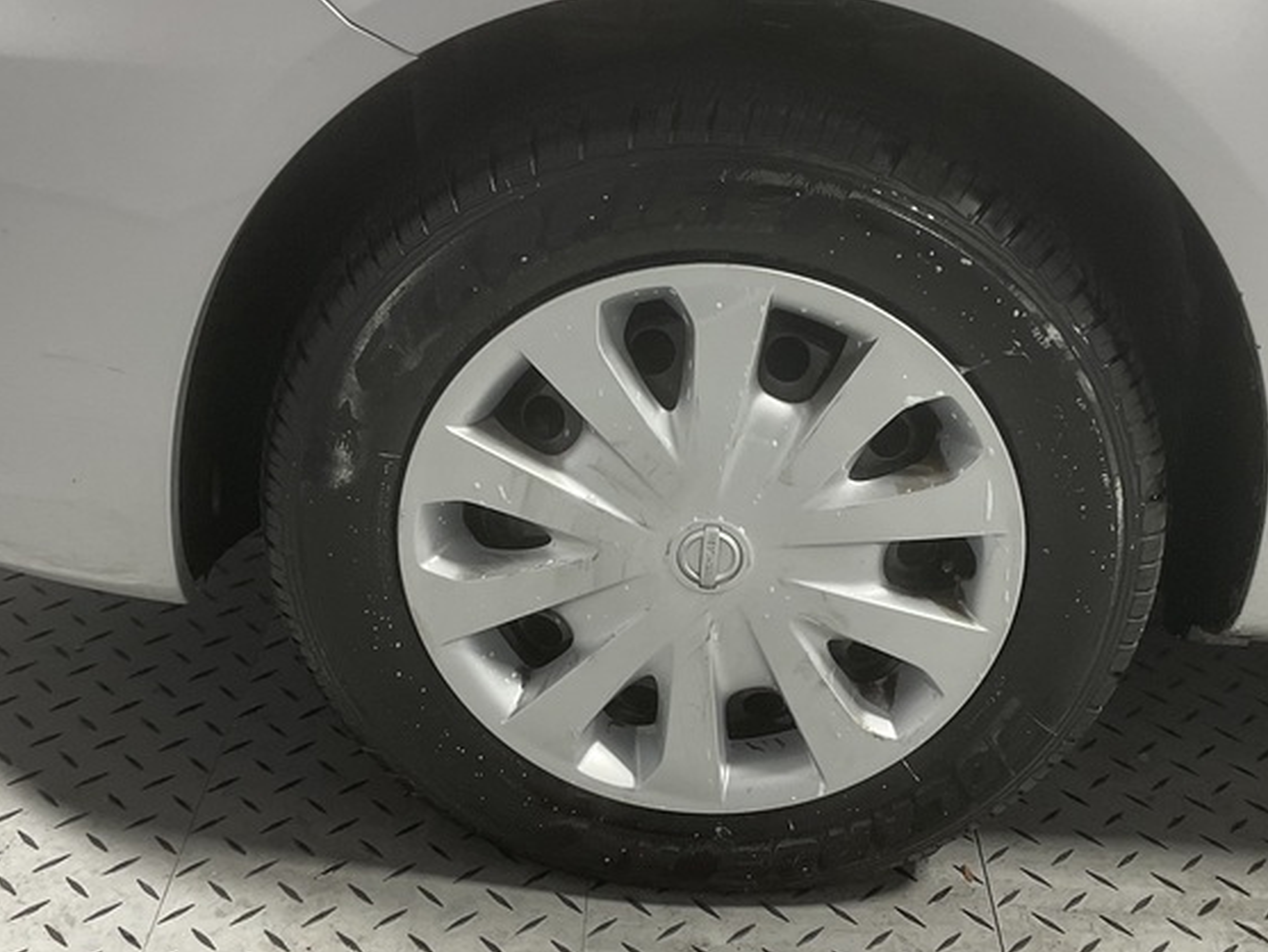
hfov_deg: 38.1
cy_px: 524
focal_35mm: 50
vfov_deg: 29.1
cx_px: 708
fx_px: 1832
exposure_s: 1/50
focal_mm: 3
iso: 40
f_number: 1.8
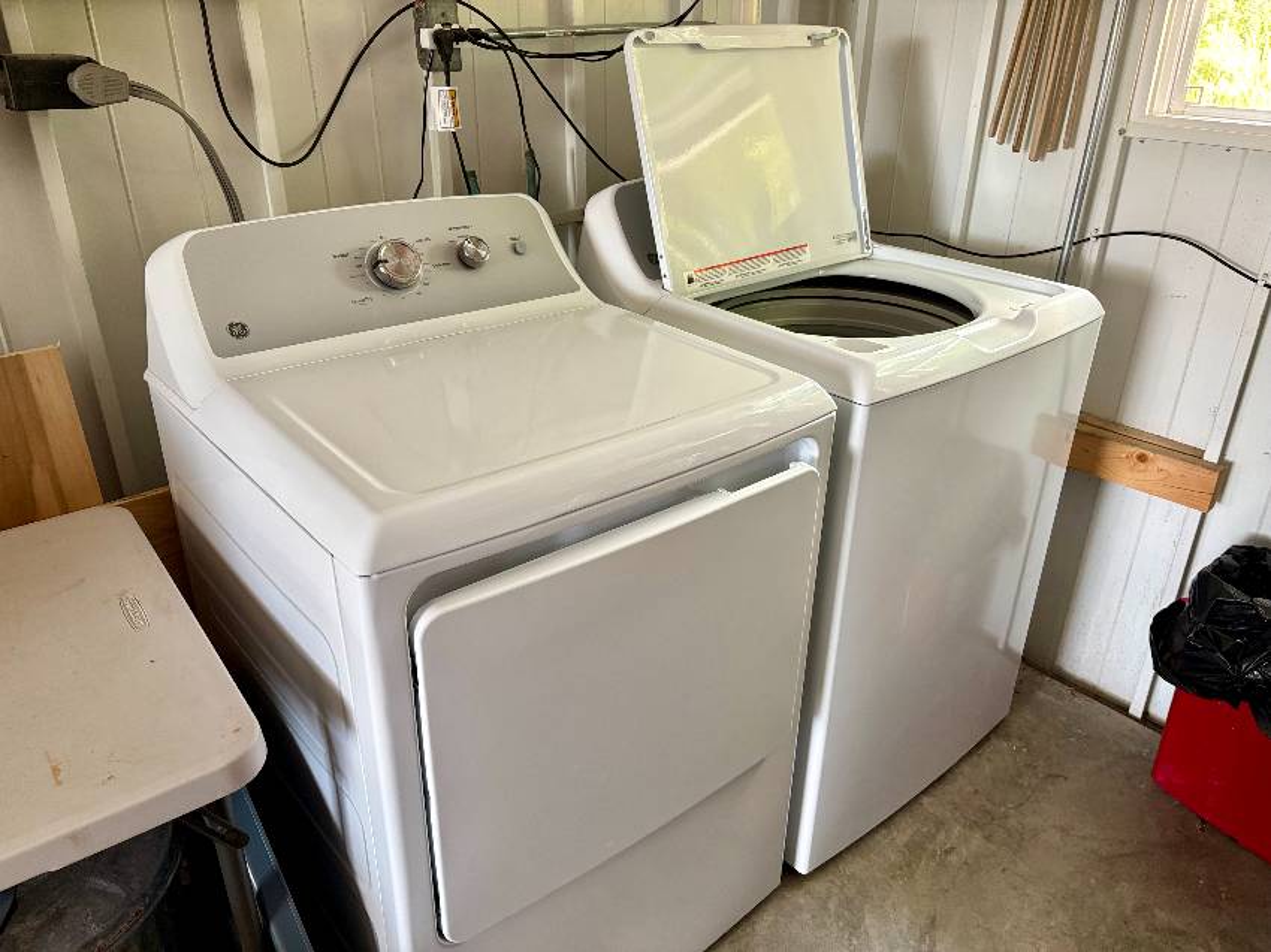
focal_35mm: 26
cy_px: 476
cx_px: 636
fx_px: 954
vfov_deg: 53.0
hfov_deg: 67.3
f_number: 1.6
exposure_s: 1/60
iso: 160
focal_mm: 5.96
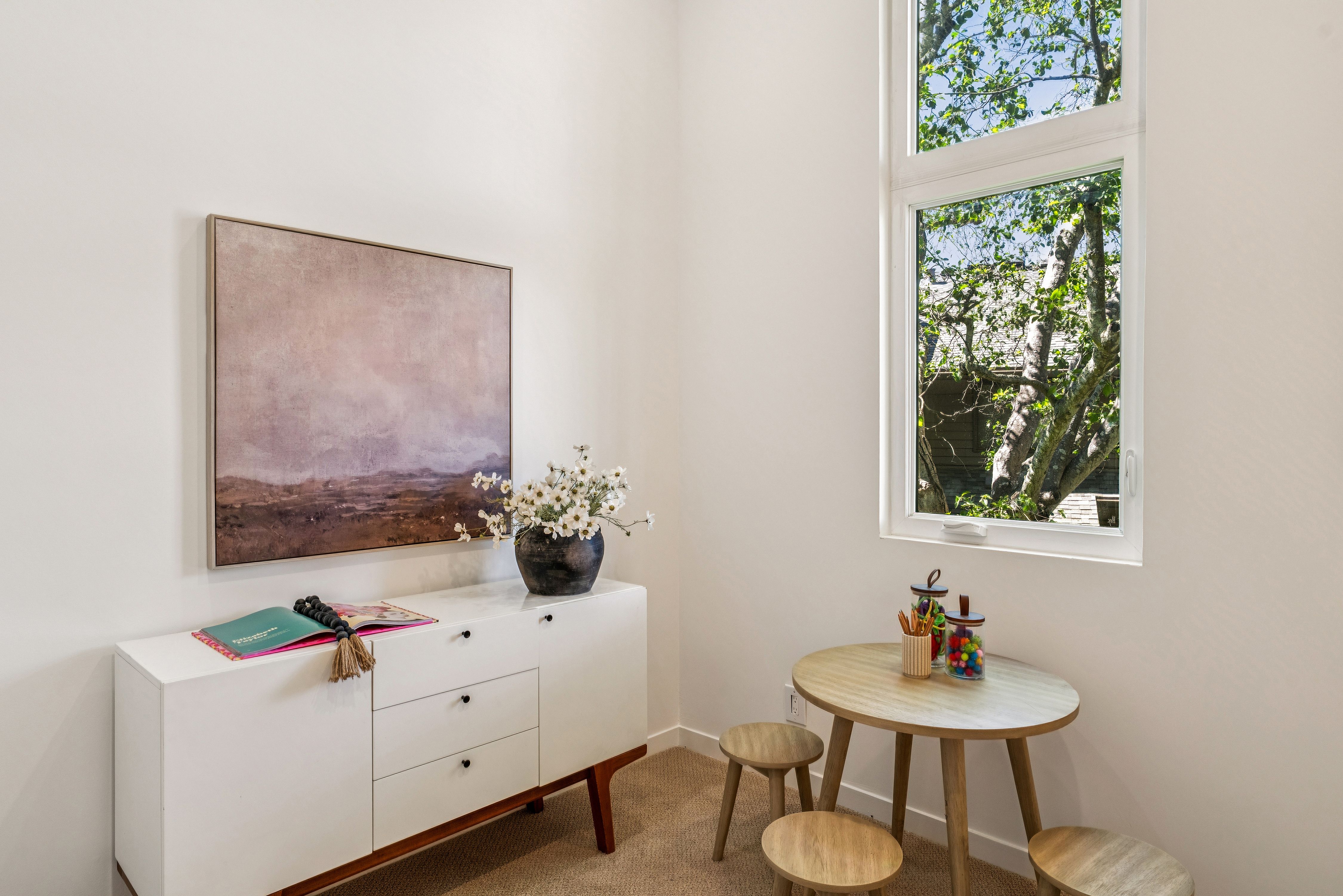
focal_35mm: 21
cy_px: 448
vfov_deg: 59.5
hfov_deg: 81.2
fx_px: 783
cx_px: 672
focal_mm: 21
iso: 400
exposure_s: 1/30
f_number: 8
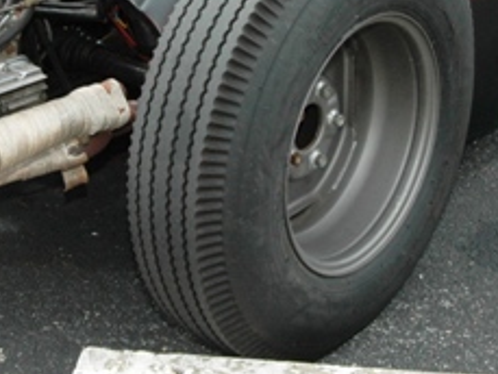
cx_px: 178
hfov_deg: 20.0
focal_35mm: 98
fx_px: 1411
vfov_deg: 14.9
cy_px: 7
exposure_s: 1/100
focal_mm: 24
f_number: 14
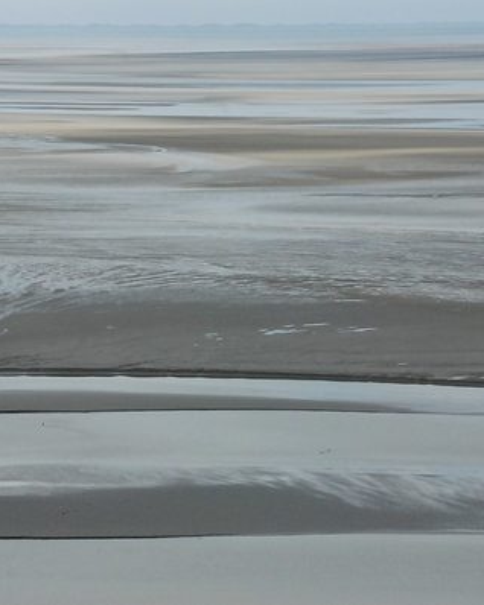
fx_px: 3046
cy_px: 301
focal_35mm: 170
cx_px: 137
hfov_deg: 9.1
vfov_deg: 11.4
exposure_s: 1/2000
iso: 1600
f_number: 11
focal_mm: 80
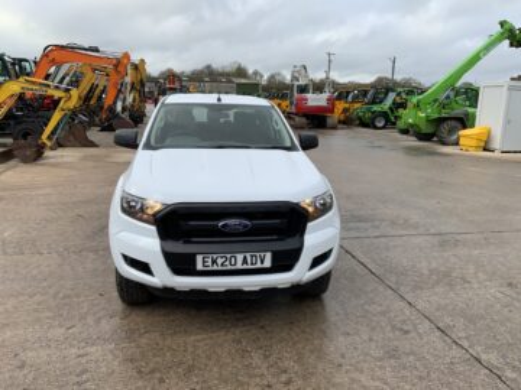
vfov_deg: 48.2
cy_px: 195
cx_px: 260
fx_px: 436
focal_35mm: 29
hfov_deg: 61.7
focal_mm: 3
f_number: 1.8
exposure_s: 1/586
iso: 16
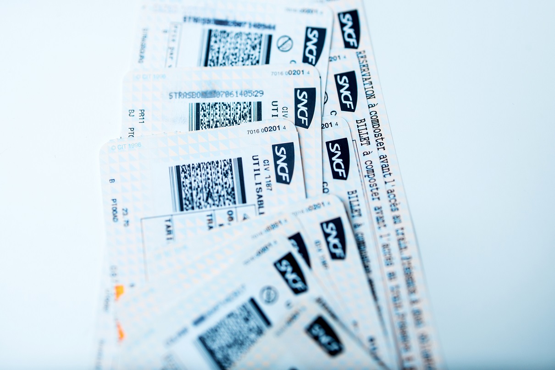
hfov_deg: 43.6
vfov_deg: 29.8
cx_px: 278
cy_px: 185
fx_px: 694
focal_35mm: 45
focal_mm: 45
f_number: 5.3
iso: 200
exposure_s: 1/160
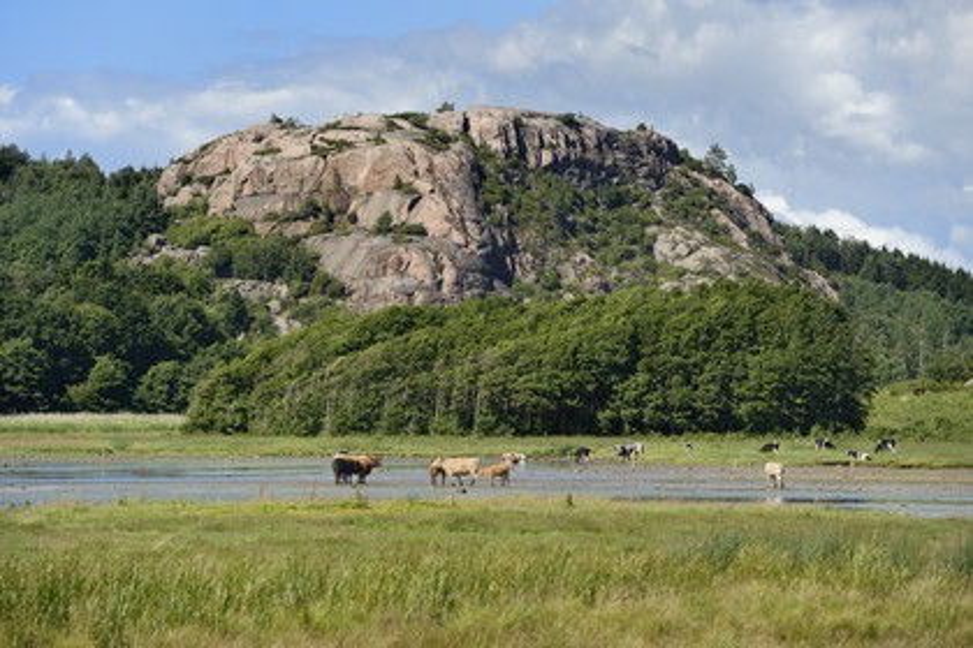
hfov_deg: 11.4
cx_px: 486
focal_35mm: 180
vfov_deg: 7.6
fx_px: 4865
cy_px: 324
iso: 200
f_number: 8
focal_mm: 180
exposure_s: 1/640
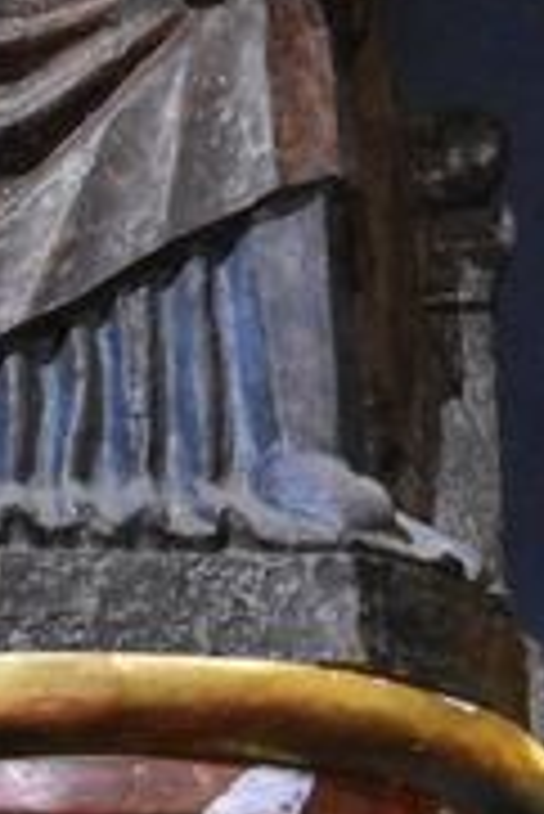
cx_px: 164
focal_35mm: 139
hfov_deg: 9.9
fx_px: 3144
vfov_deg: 14.6
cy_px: 103
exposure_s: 1/60
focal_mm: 24
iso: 10000
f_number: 4.5
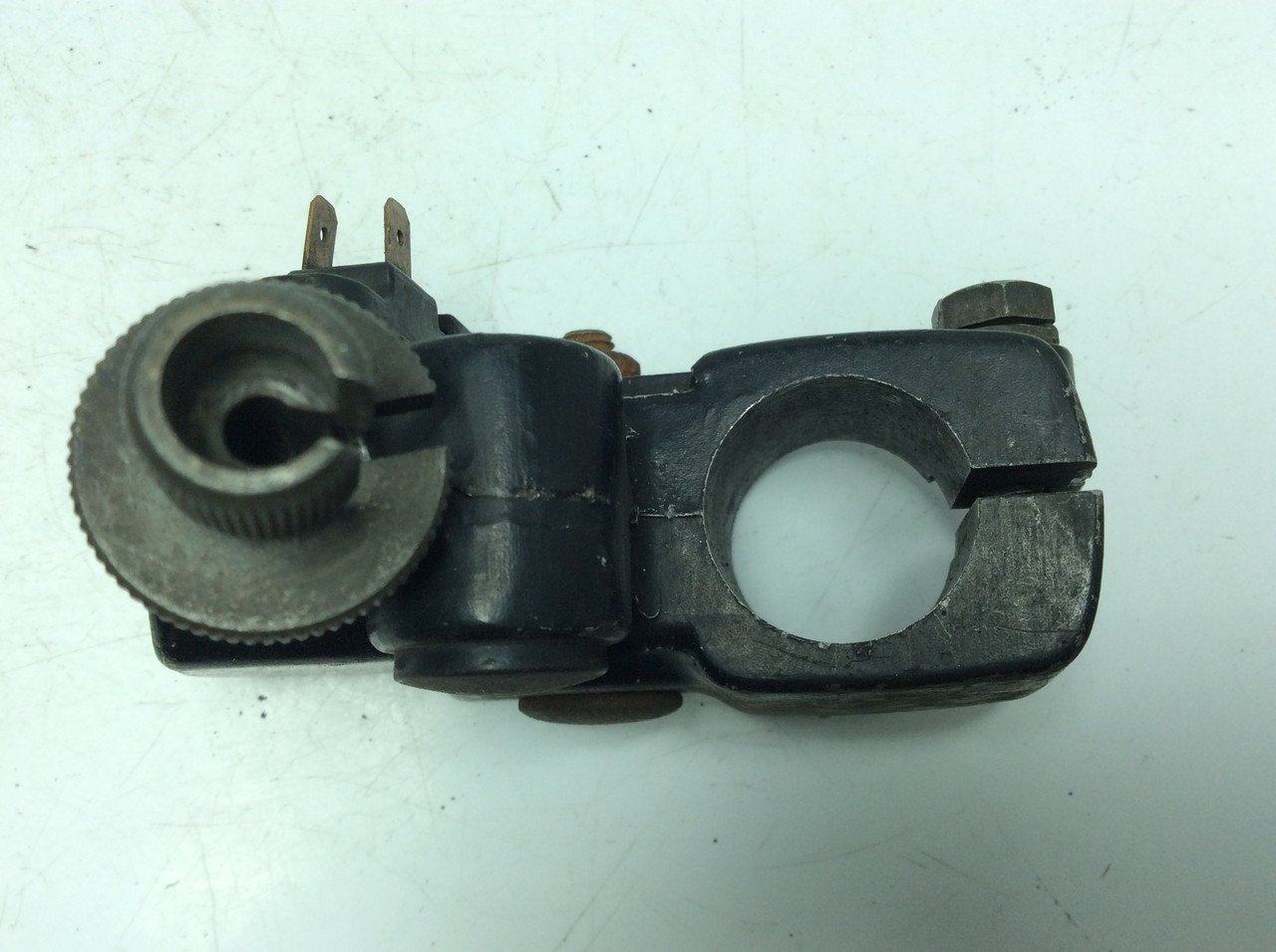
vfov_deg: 44.1
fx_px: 1178
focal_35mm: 32
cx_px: 638
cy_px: 476
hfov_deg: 56.9
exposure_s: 1/304
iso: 32
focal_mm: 3.3
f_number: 2.4
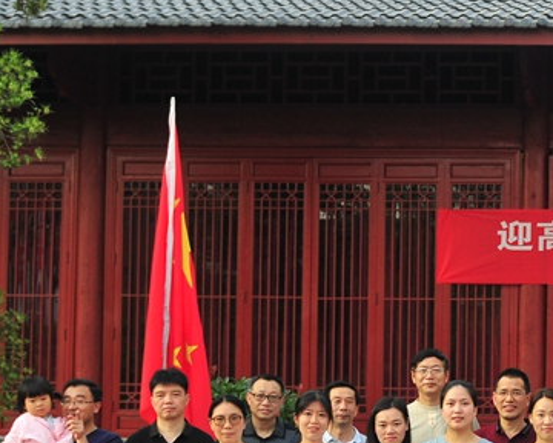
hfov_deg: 17.4
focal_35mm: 104
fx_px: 1702
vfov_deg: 14.7
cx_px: 700
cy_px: 361
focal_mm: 26
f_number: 2.8
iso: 200
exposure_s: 1/800
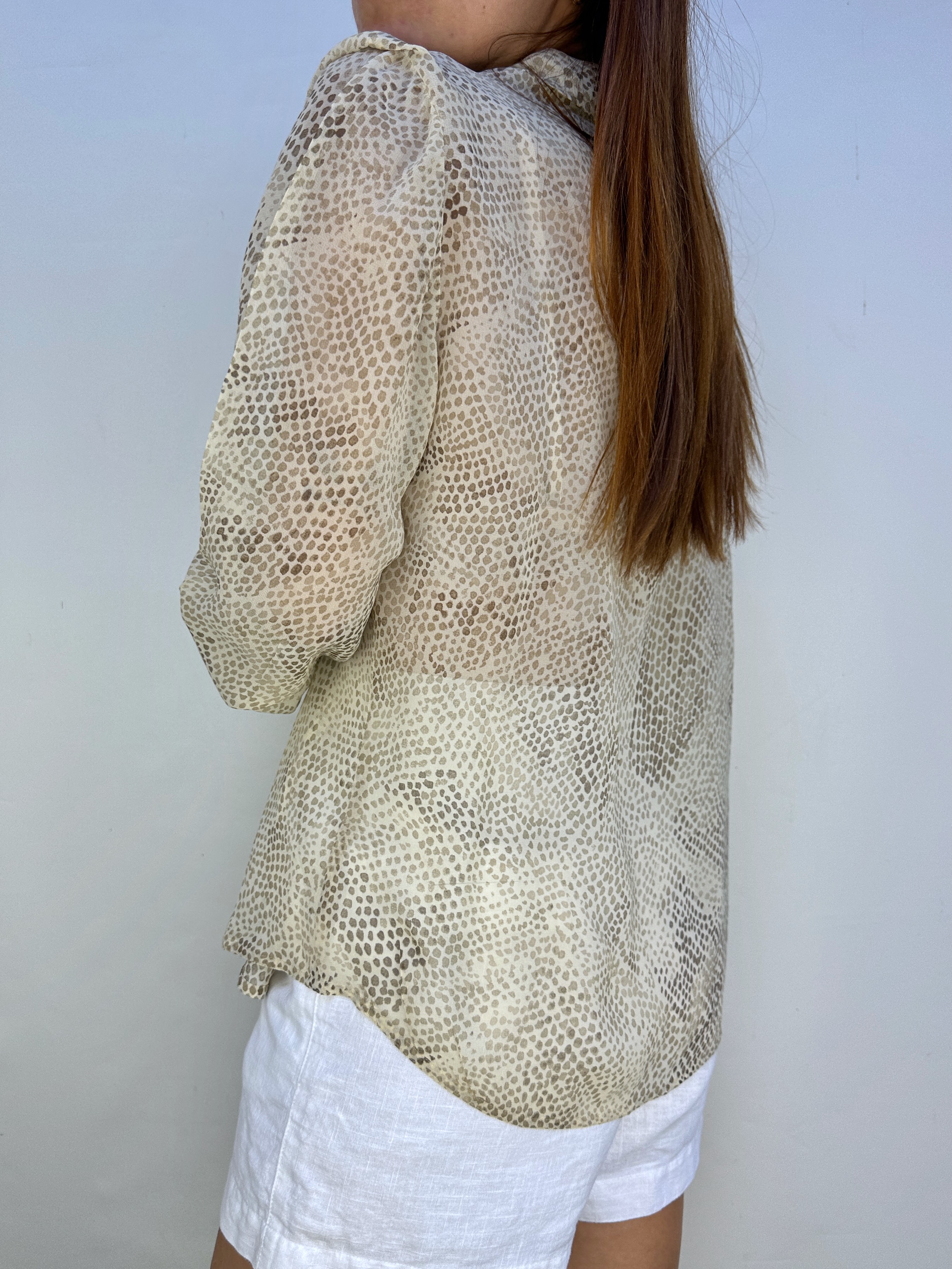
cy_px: 634
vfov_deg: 71.6
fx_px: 880
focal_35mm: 24
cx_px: 476
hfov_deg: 56.8
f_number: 1.78
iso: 80
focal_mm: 6.86
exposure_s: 1/535
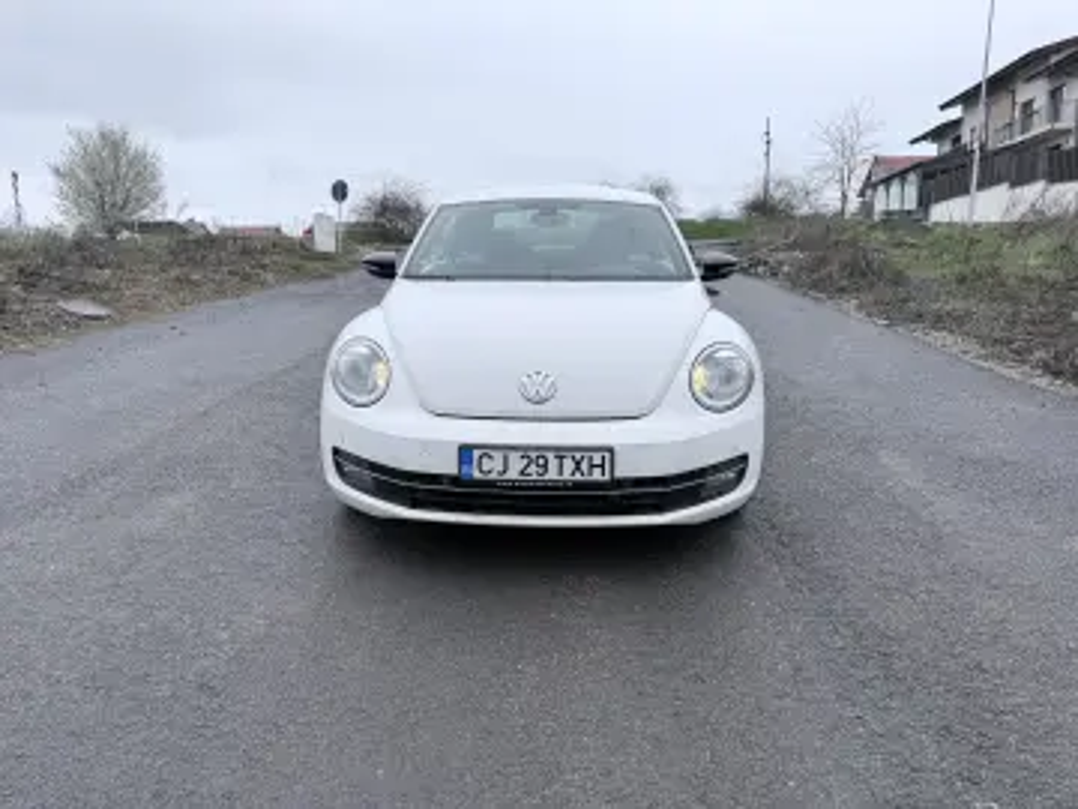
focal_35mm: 24
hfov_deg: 71.6
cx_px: 539
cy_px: 404
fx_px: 747
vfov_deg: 56.8
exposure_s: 1/1812
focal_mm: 6.76
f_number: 1.78
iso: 80
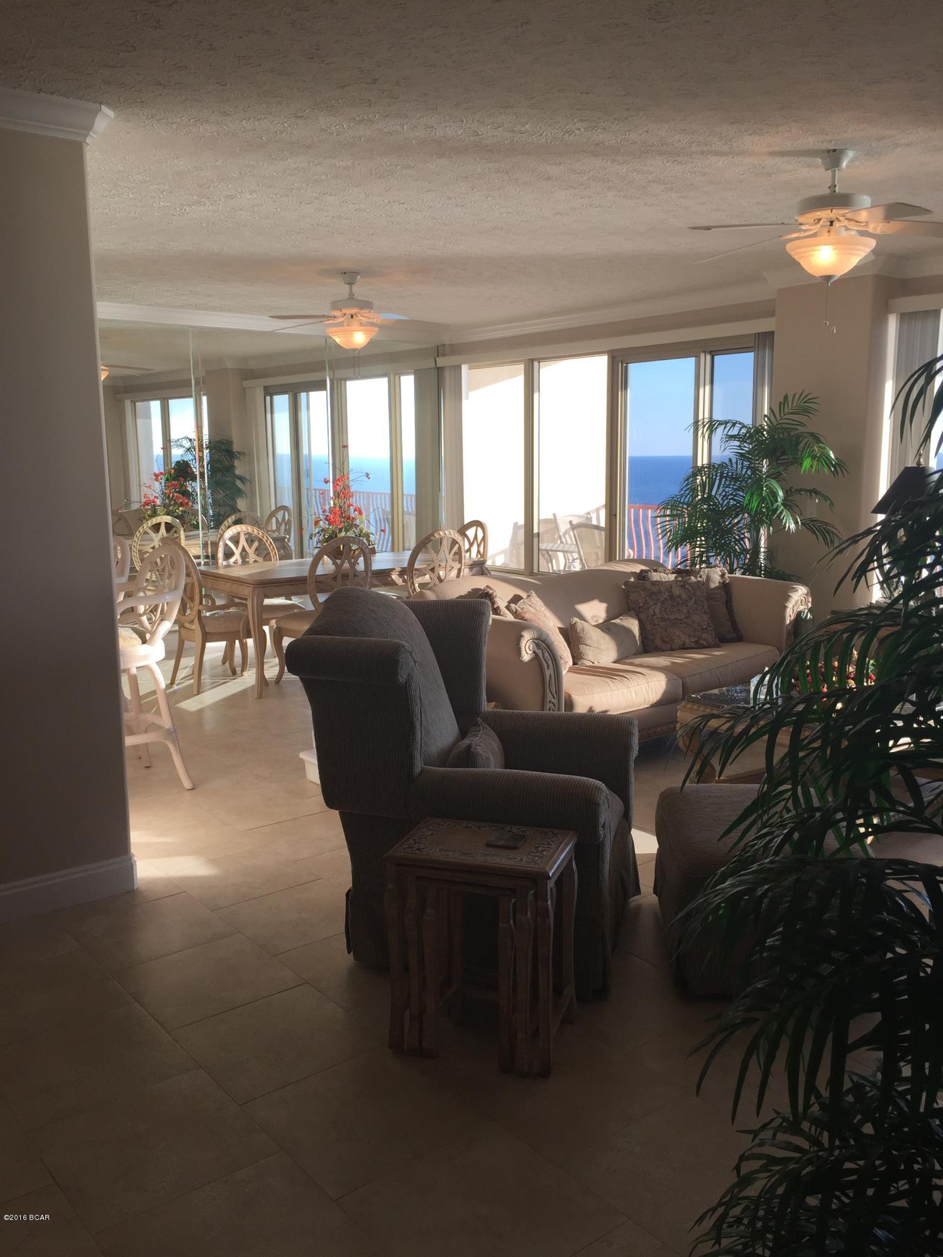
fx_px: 1053
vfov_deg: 61.7
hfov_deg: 48.2
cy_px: 628
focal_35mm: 29
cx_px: 472
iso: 32
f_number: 2.2
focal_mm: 4.15
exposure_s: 1/237
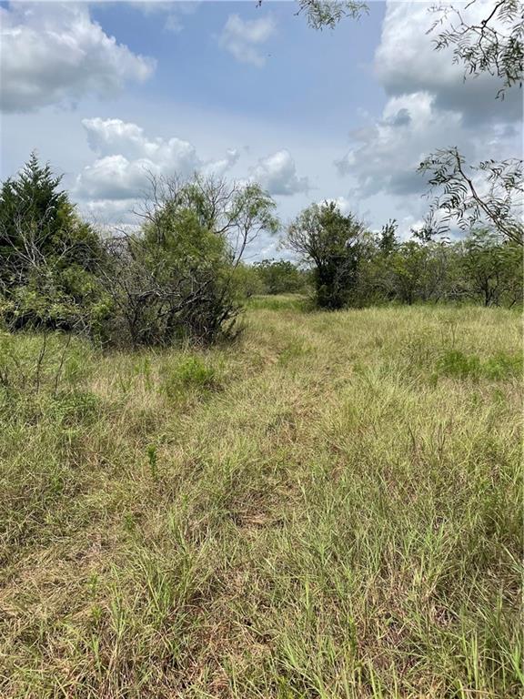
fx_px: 525
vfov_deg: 67.3
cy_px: 350
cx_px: 262
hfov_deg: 53.1
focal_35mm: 26
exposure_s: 1/6494
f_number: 1.6
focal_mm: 4.2
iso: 32
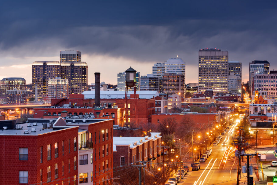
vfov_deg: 12.7
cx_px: 146
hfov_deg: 18.9
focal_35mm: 108
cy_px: 96
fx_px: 831
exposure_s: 30
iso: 100
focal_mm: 102
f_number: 8
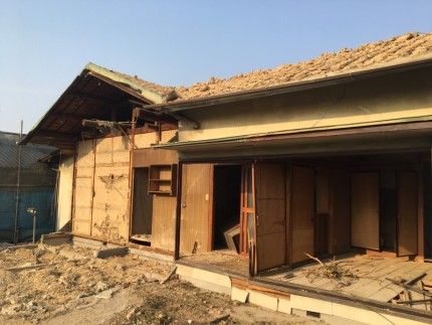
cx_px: 216
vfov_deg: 48.3
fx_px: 362
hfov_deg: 61.6
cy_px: 162
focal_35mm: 29
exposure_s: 1/950
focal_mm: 4.15
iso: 25
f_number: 2.2
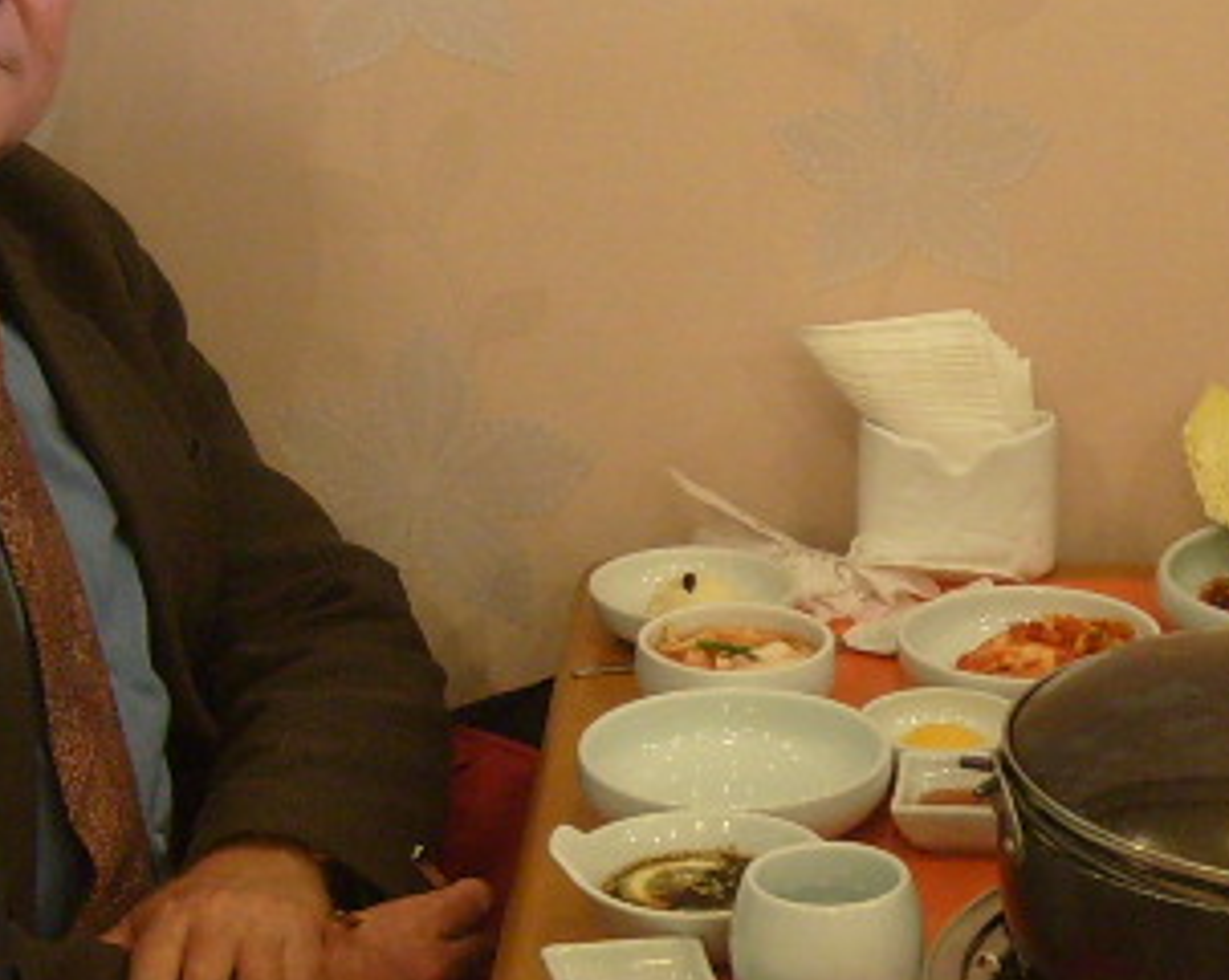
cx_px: 1160
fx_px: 4215
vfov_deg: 13.3
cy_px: 602
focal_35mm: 116
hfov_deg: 16.3
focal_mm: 5.8
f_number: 2.8
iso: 200
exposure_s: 1/45
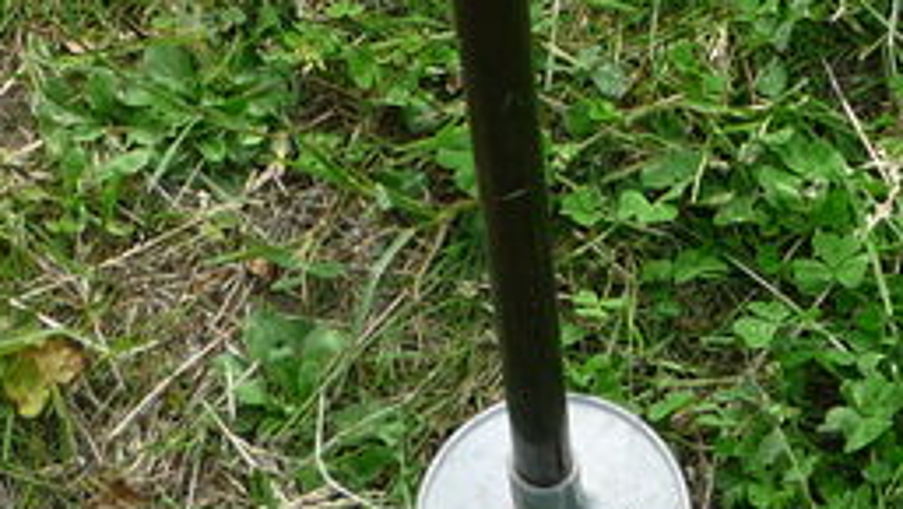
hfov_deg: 16.8
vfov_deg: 9.3
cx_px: 601
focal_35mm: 127
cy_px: -235
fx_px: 3043
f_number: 3.3
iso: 100
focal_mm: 5.2
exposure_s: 1/100
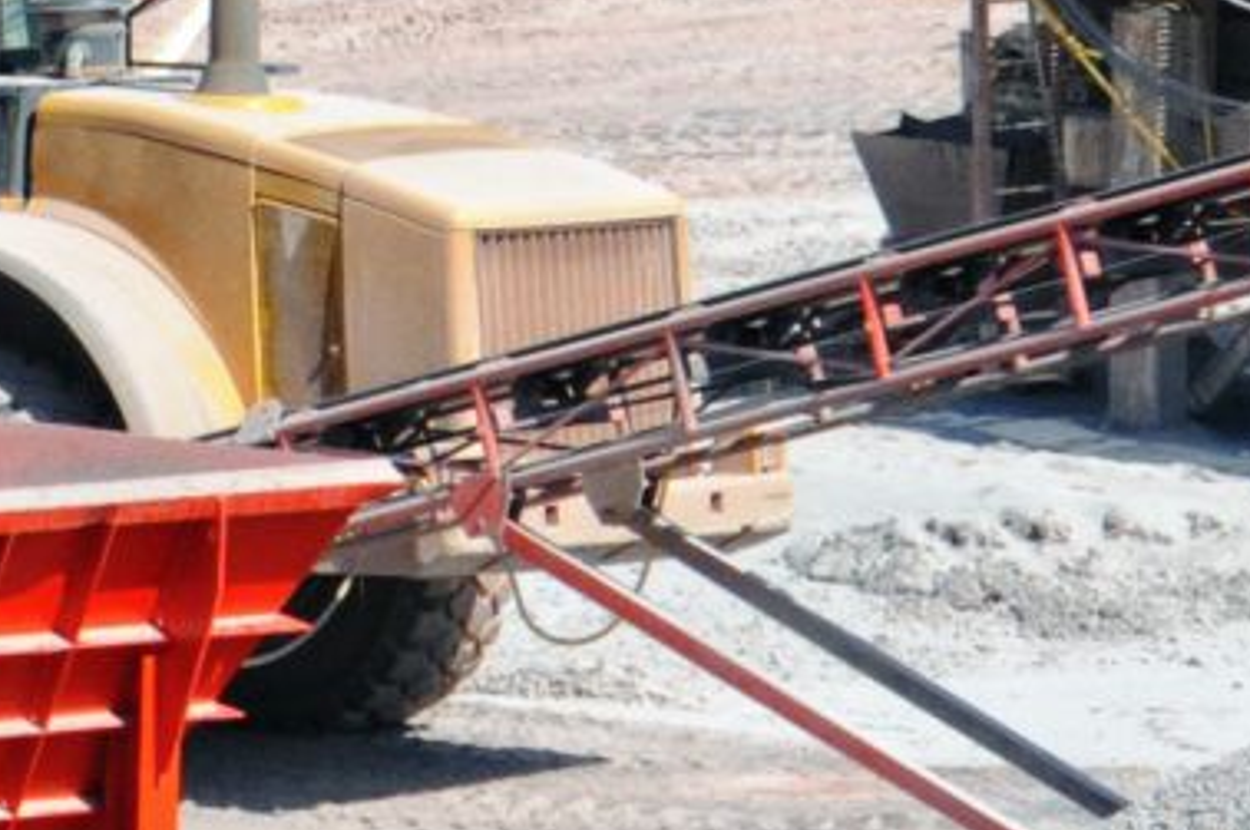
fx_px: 36979
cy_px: -622
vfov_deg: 1.3
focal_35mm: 1066
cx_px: -1217
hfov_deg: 1.9
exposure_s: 1/500
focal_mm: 105
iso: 200
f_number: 7.1
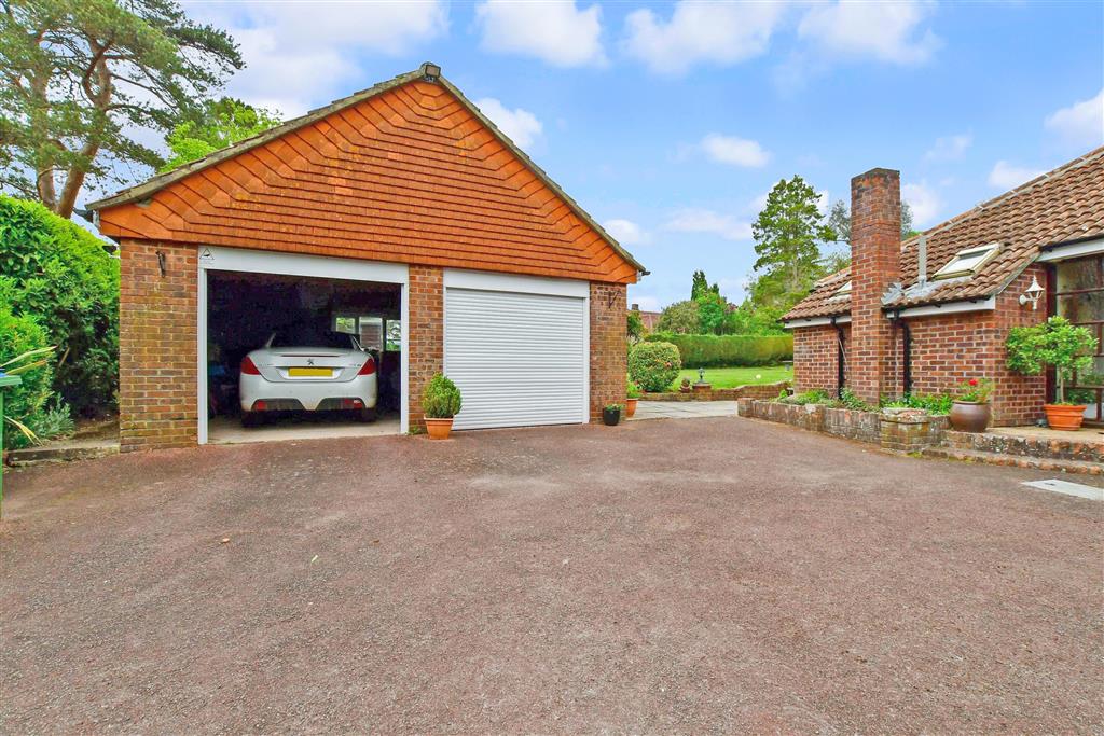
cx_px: 552
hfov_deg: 100.4
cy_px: 368
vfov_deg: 77.3
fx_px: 460
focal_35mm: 15
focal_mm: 10
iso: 400
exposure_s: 1/200
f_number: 8
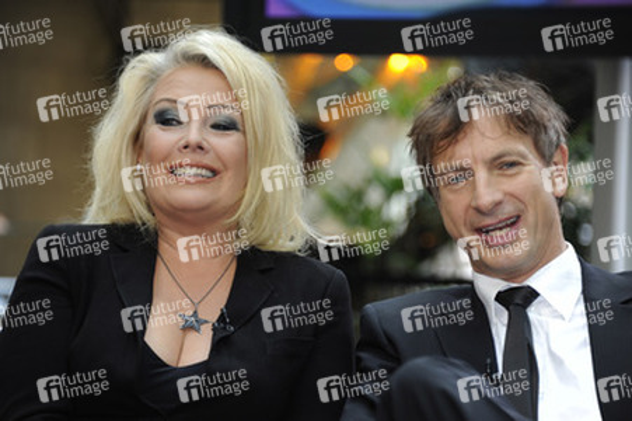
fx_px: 3684
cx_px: 316
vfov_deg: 6.5
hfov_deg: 9.8
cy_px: 210
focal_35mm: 210
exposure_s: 1/100
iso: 800
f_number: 5.6
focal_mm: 210
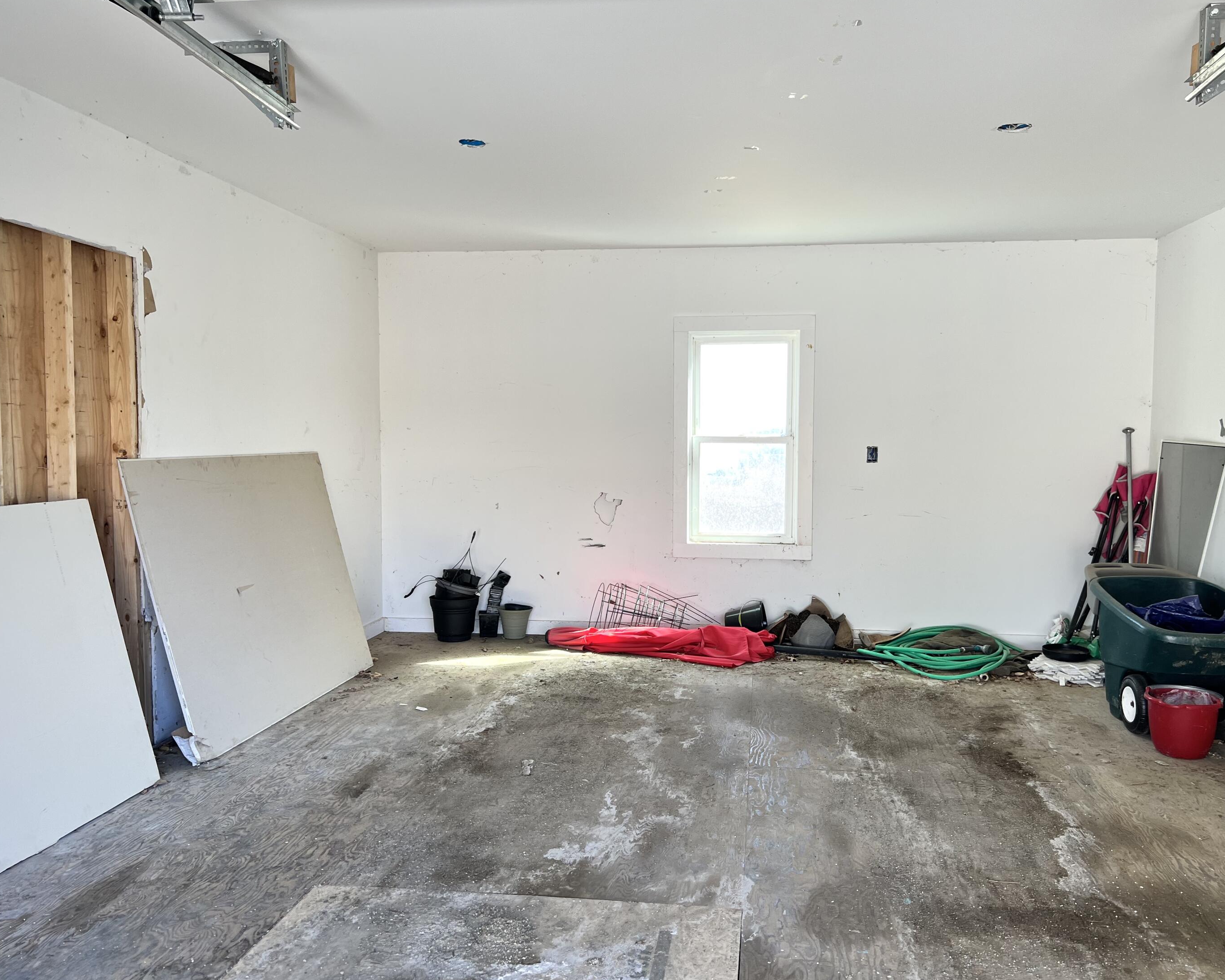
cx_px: 650
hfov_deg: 62.2
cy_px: 494
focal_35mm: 28
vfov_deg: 51.5
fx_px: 1015
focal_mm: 5.7
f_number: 1.5
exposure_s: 1/121
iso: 32
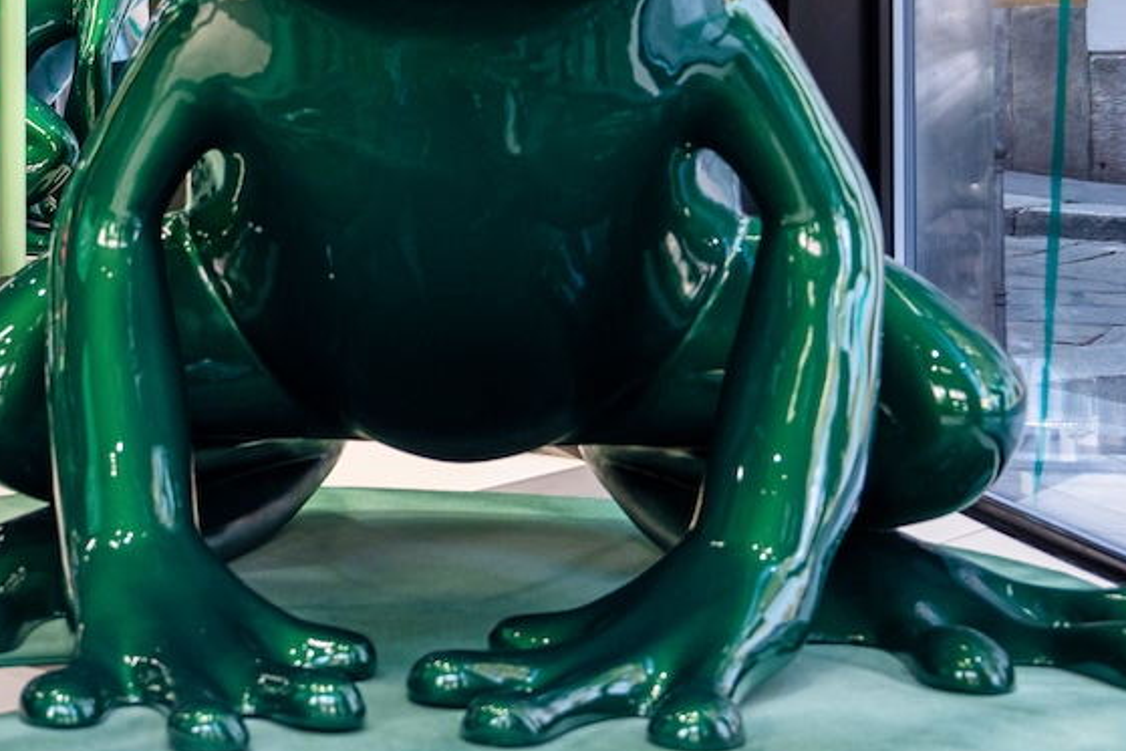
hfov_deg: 22.0
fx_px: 2753
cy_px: 40
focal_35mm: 88
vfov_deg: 15.3
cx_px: -66
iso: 400
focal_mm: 41
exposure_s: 1/125
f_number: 2.8
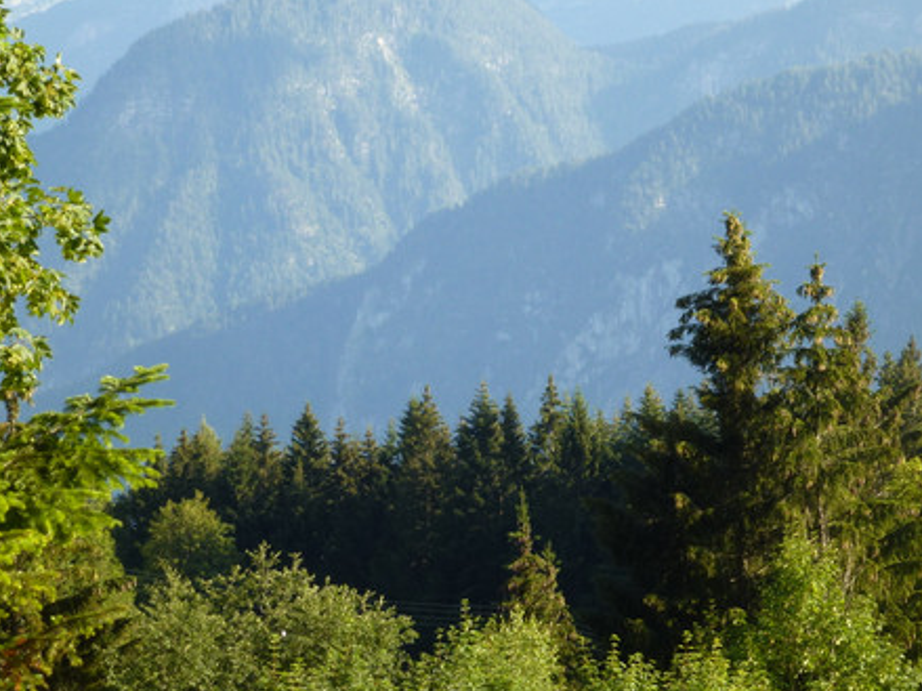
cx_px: 462
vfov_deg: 9.0
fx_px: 4367
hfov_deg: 12.1
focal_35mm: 164
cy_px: 371
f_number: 5.2
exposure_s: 1/160
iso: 100
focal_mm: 23.4
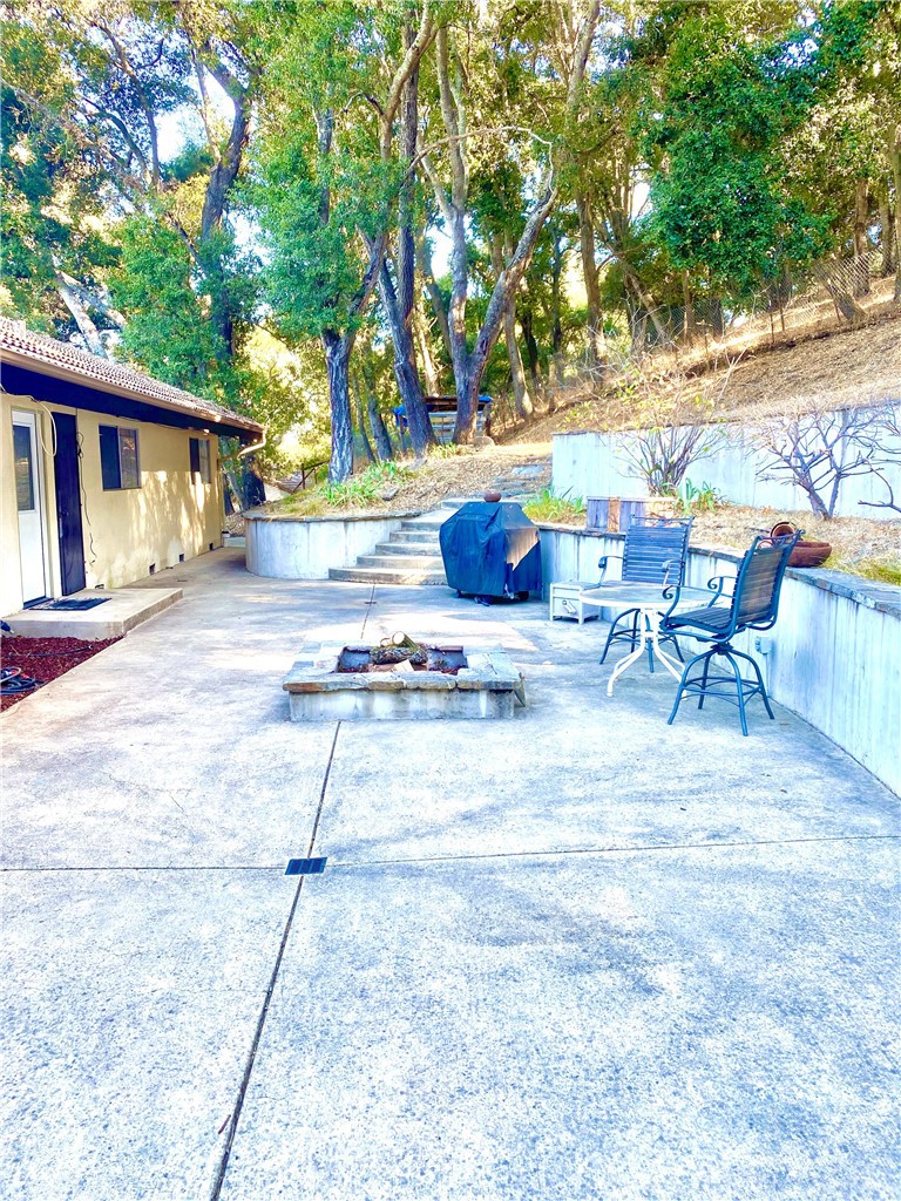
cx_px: 450
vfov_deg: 67.3
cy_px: 600
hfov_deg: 53.1
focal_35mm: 26
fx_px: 902
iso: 50
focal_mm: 4.25
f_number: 1.8
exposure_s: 1/121
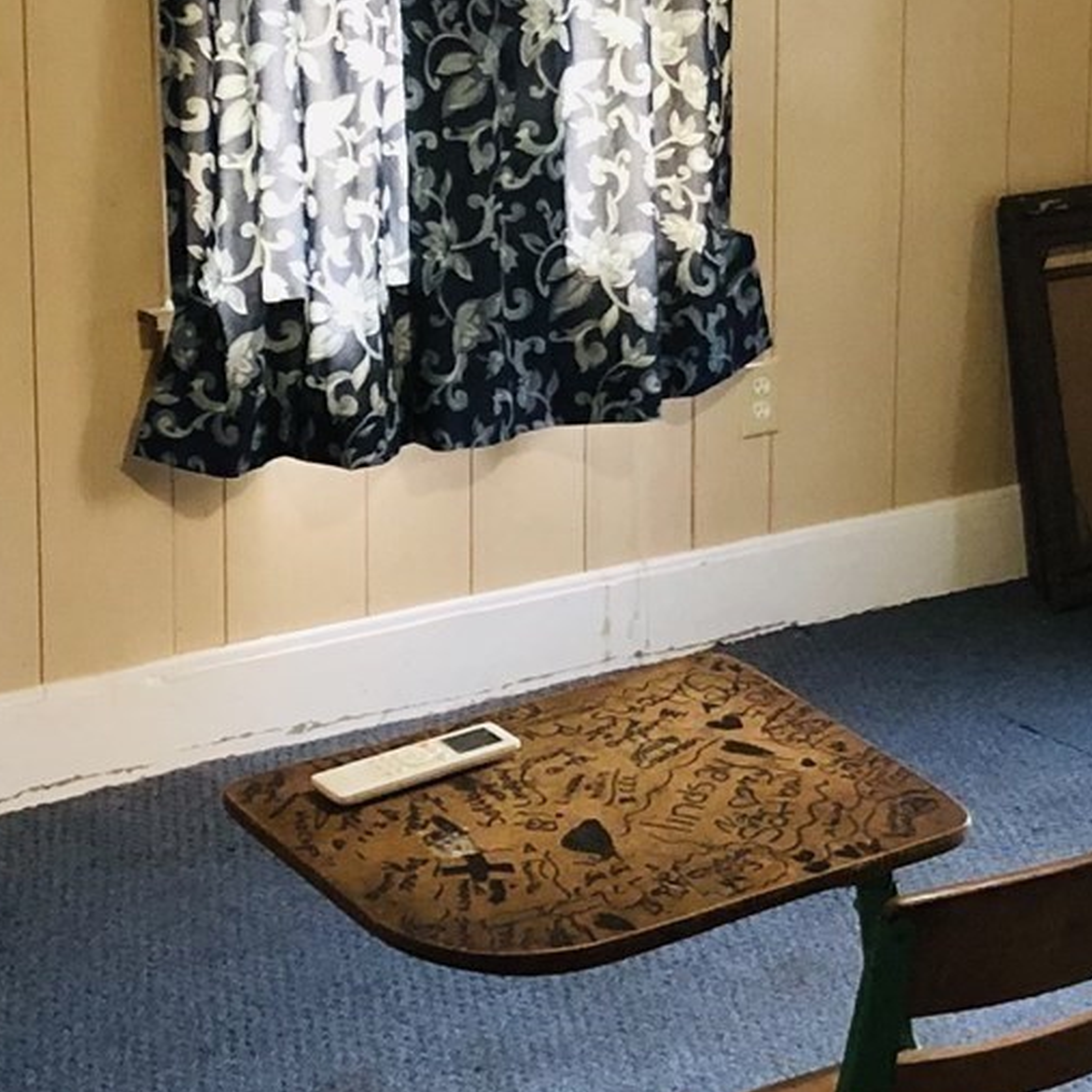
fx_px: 3569
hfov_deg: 17.3
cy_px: 293
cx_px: 795
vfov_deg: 17.3
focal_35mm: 100
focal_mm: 3.99
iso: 100
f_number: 1.8
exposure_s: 1/9
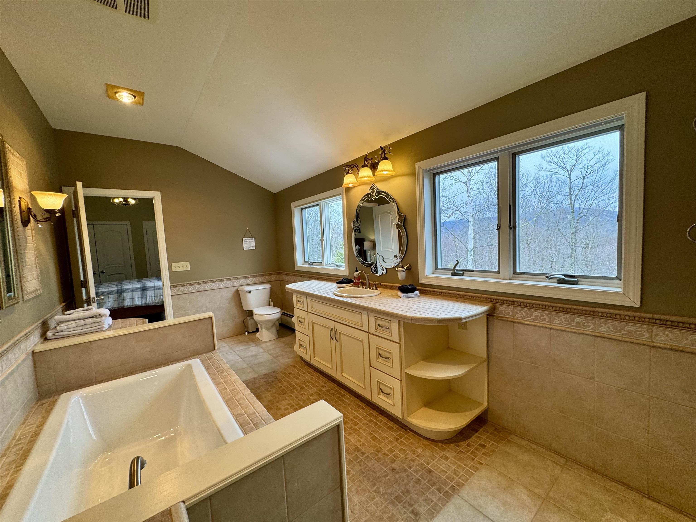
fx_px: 281
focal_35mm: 14
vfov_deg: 85.7
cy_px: 261
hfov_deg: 102.1
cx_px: 348
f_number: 2.2
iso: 64
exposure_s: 1/120
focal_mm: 2.22
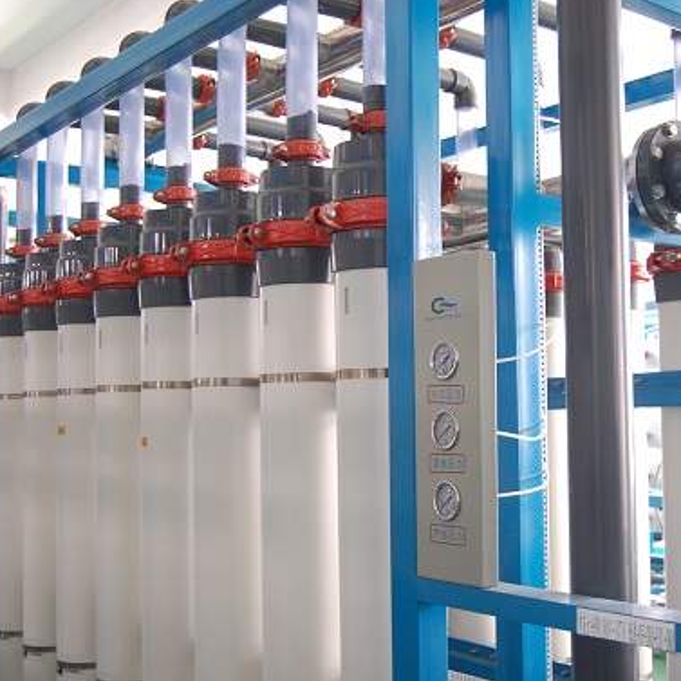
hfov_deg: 35.7
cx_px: 450
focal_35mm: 47
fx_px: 1046
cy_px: 335
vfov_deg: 36.1
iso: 800
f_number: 4
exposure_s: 1/25
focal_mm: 24
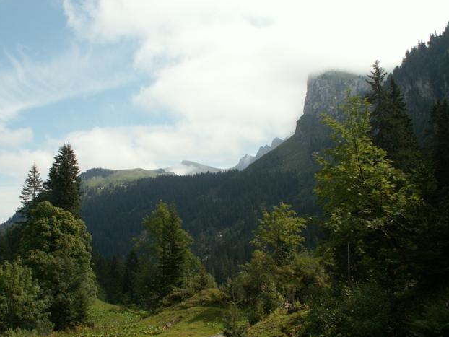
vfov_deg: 39.7
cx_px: 220
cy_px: 172
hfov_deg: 51.3
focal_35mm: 36
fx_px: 467
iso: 50
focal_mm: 5.86
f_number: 6.3
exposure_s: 1/200
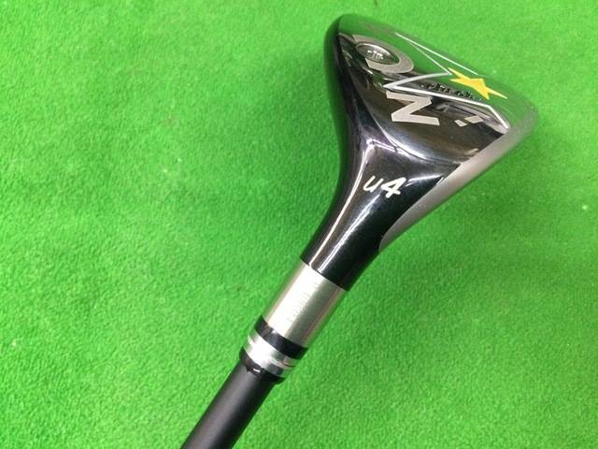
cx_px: 299
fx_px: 536
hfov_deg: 58.4
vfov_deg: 45.4
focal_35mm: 31
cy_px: 224
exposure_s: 1/24
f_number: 2.4
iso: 200
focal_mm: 3.3
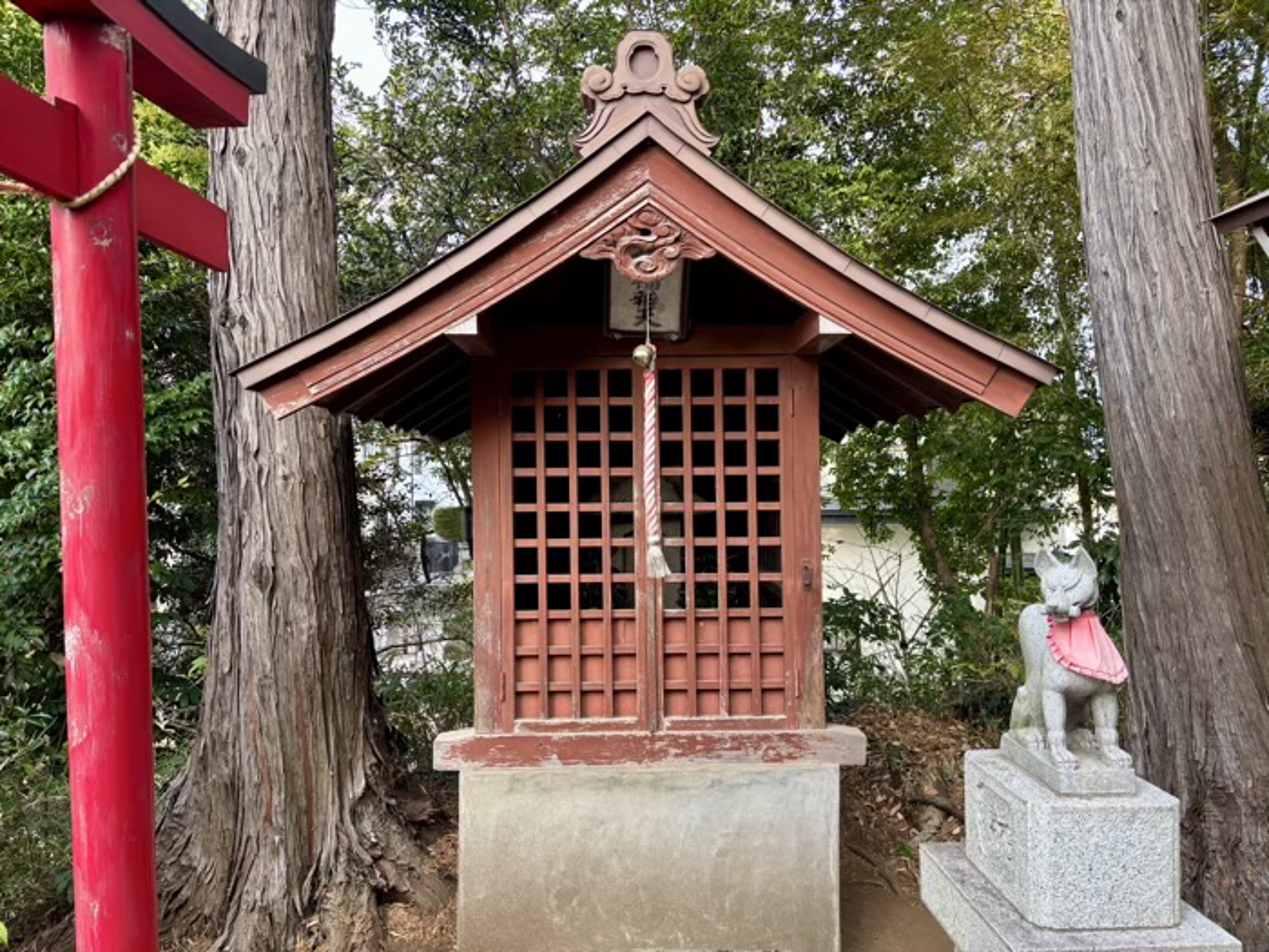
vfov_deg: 53.1
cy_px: 476
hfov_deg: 67.3
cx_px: 634
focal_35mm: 26
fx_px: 953
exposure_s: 1/121
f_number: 1.6
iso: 64
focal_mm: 5.96
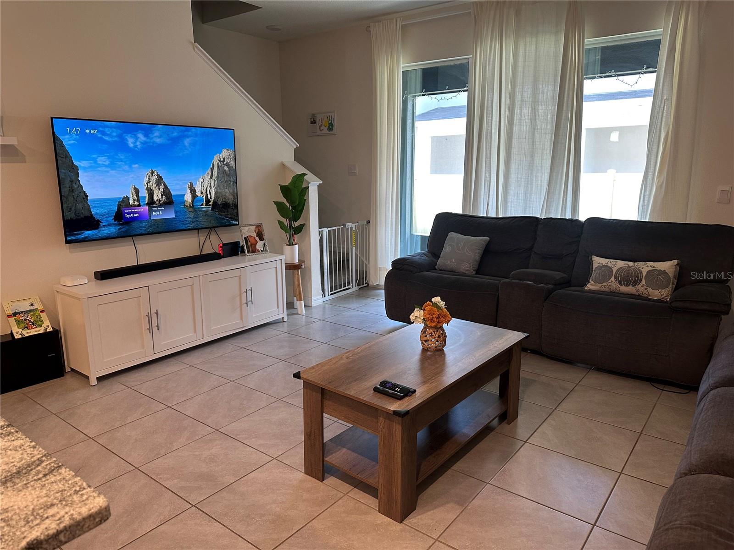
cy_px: 275
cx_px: 367
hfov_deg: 71.6
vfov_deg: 56.8
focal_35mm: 24
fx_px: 509
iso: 160
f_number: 1.78
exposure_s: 1/60
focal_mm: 6.86
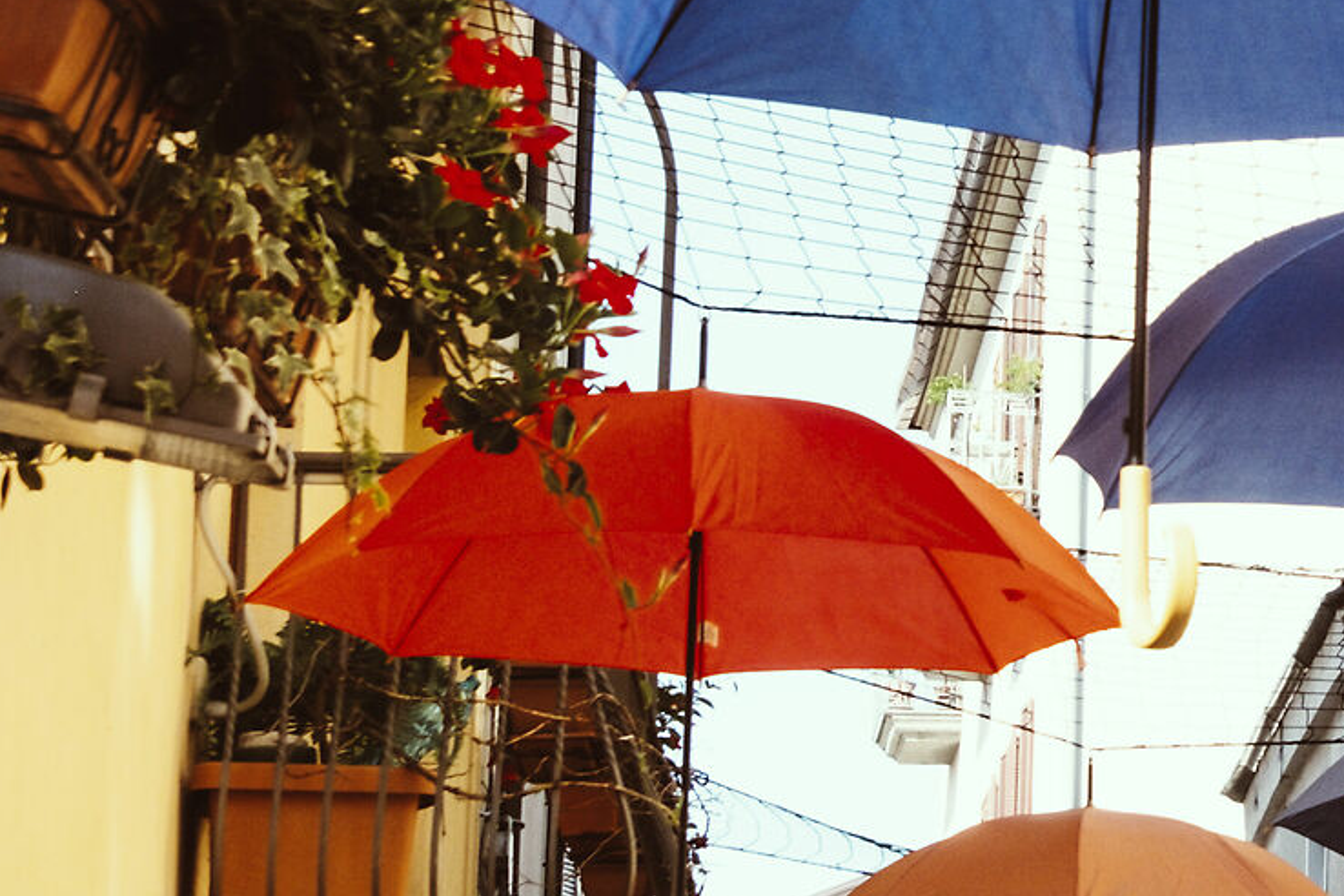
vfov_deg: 8.1
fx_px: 6309
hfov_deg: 11.9
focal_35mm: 169
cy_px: 270
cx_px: 1646
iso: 500
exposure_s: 1/400
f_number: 9
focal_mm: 34.5
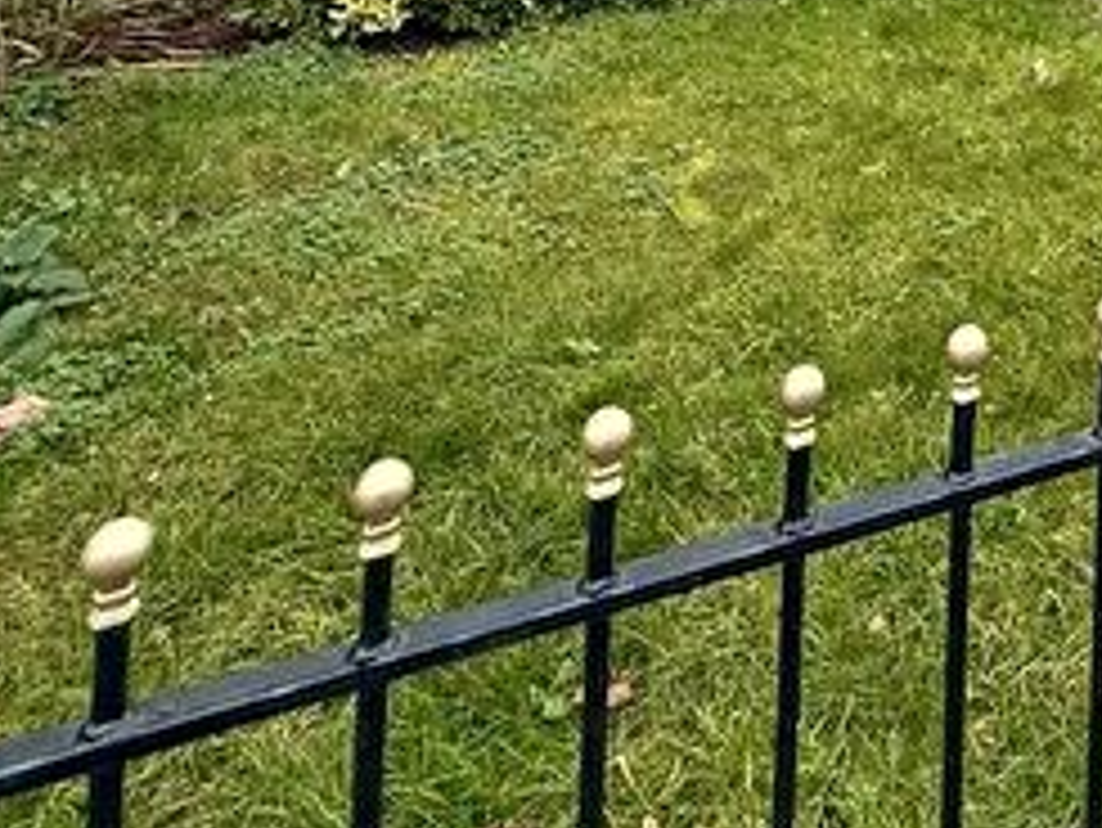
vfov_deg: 27.7
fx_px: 1274
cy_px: -331
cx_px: 1151
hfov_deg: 39.9
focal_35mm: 40
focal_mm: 2.22
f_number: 2.2
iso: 50
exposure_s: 1/99
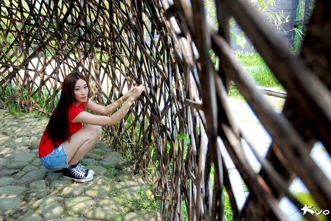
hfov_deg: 51.3
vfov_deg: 35.5
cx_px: 166
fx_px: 345
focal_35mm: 38
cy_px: 110
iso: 400
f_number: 5.6
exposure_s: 1/250
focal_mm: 25
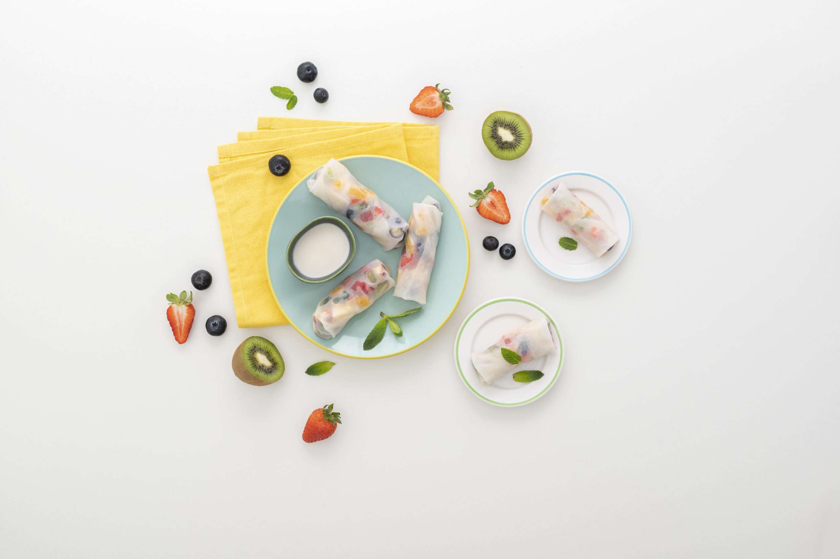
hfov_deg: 39.6
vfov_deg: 27.0
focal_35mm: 50
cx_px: 420
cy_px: 280
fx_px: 1166
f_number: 5.6
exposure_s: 1/125
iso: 320
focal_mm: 50
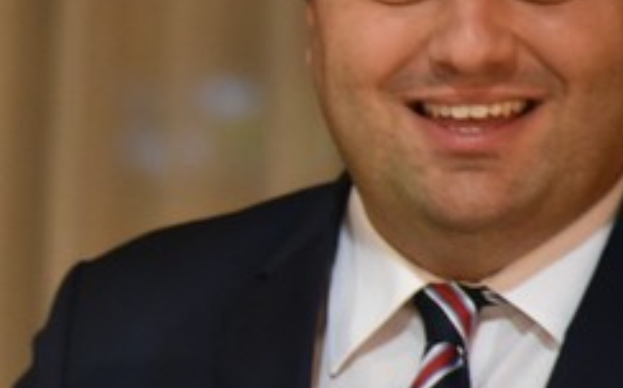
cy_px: 436
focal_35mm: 411
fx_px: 6972
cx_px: -405
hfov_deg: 5.1
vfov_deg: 3.2
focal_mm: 120
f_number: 4
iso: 5000
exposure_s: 1/25
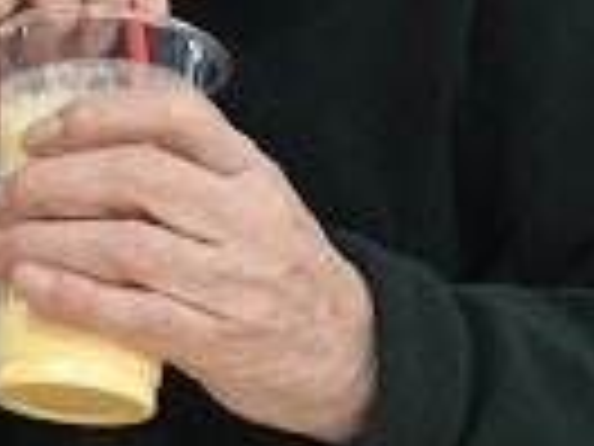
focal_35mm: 117
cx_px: 144
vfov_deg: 12.7
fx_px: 2008
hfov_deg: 16.7
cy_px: 187
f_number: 2.4
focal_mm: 3.3
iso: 32
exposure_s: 1/30
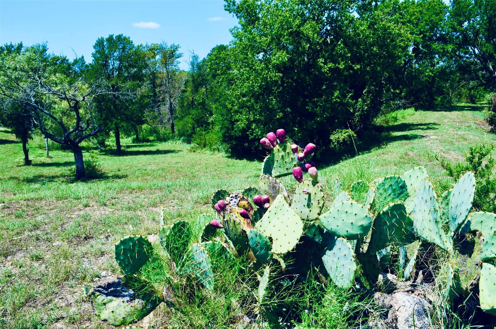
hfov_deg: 67.5
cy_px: 164
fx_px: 371
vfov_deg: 47.7
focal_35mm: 27
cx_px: 248
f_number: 11
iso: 160
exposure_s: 1/125
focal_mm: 18
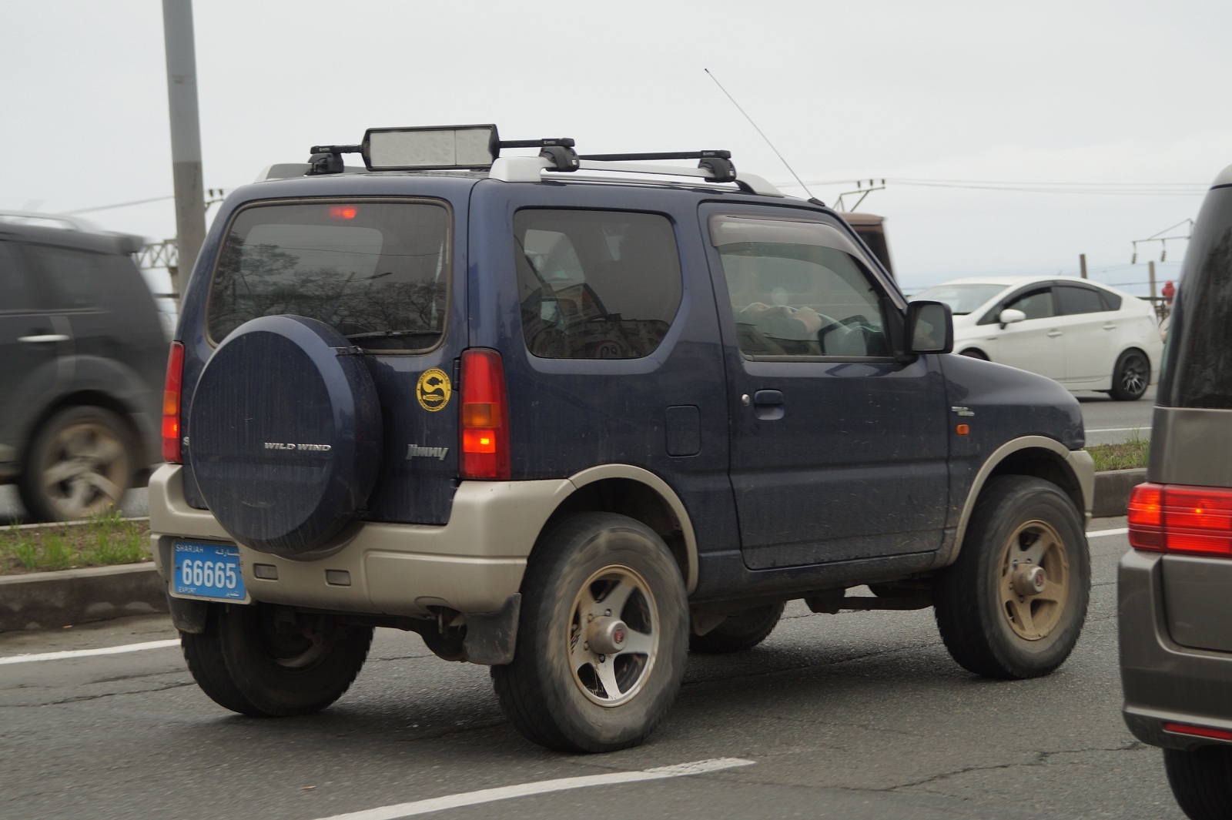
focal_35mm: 90
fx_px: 3078
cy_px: 410
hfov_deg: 22.6
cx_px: 616
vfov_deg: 15.2
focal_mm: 60
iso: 100
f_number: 5.6
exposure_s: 1/125
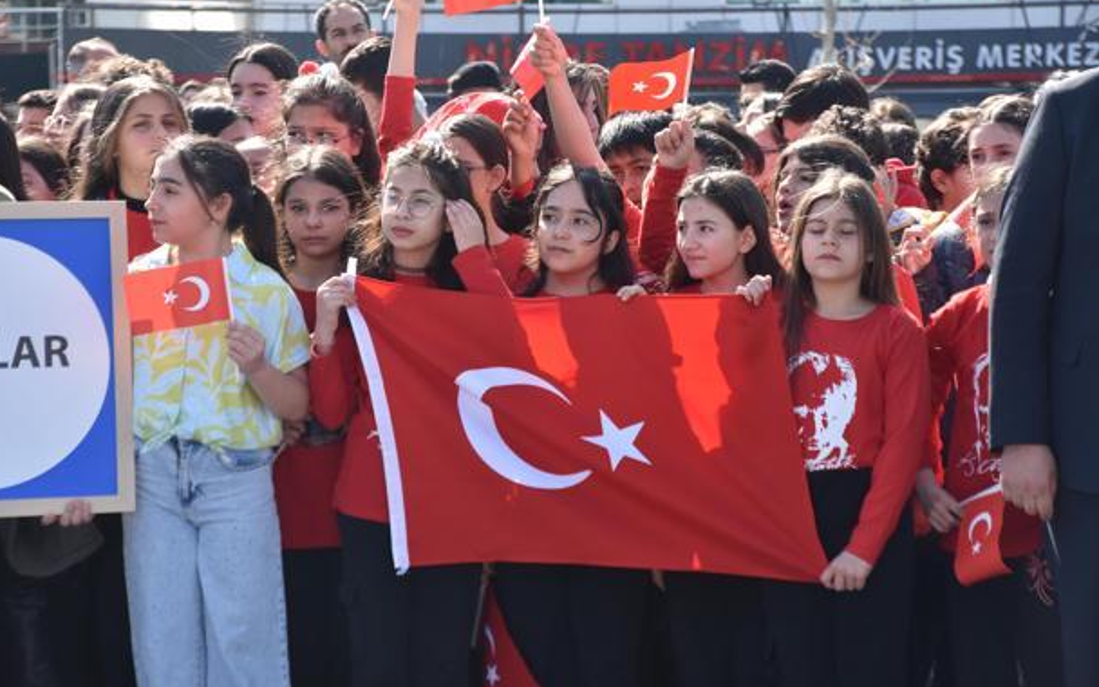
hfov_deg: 15.0
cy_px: 322
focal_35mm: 139
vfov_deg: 9.4
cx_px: 546
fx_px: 4163
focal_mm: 90
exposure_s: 1/500
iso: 500
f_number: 8
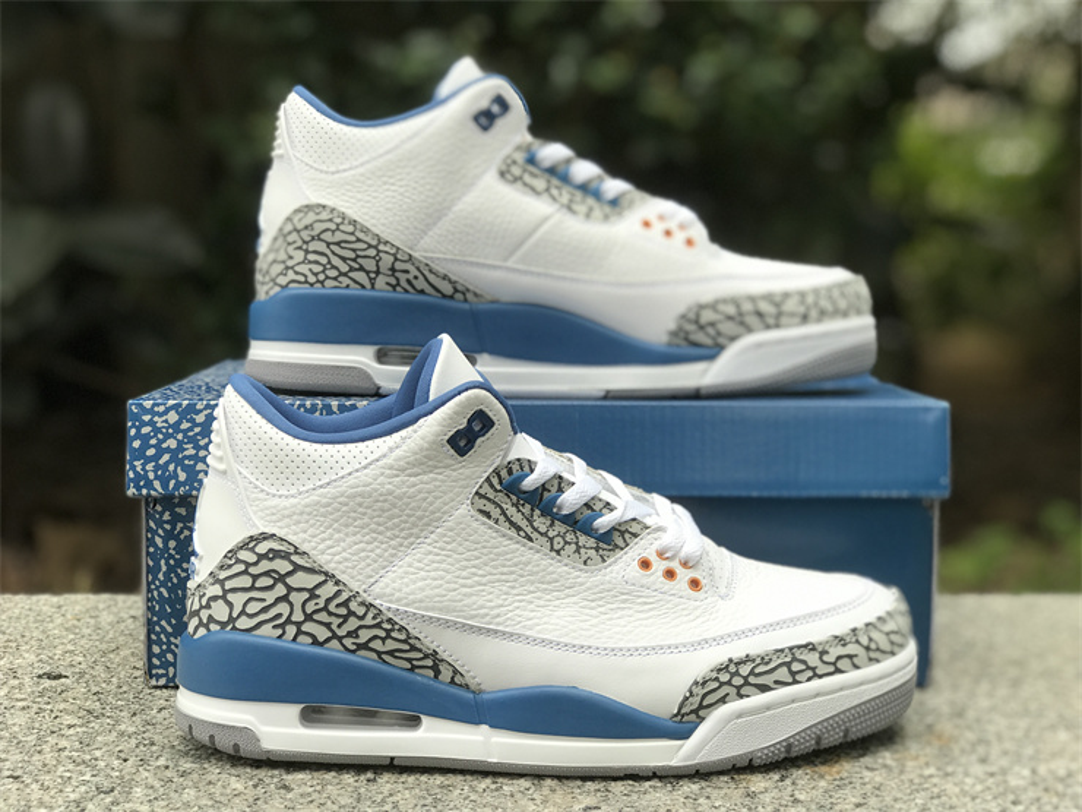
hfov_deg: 33.8
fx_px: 1782
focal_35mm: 57
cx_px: 541
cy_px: 406
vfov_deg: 25.7
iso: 32
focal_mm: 6.6
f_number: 2.8
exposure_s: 1/100
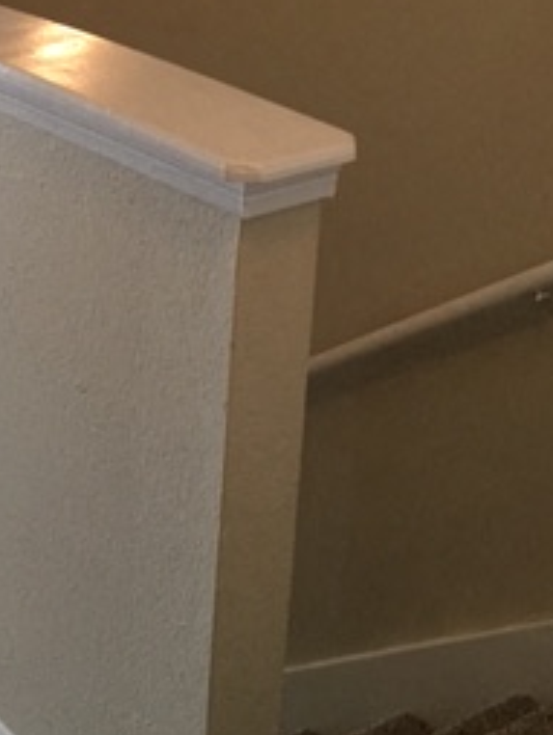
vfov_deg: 26.0
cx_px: 17
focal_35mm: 73
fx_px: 1552
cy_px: 101
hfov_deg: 19.7
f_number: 2.2
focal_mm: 4.15
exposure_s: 1/30
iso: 125
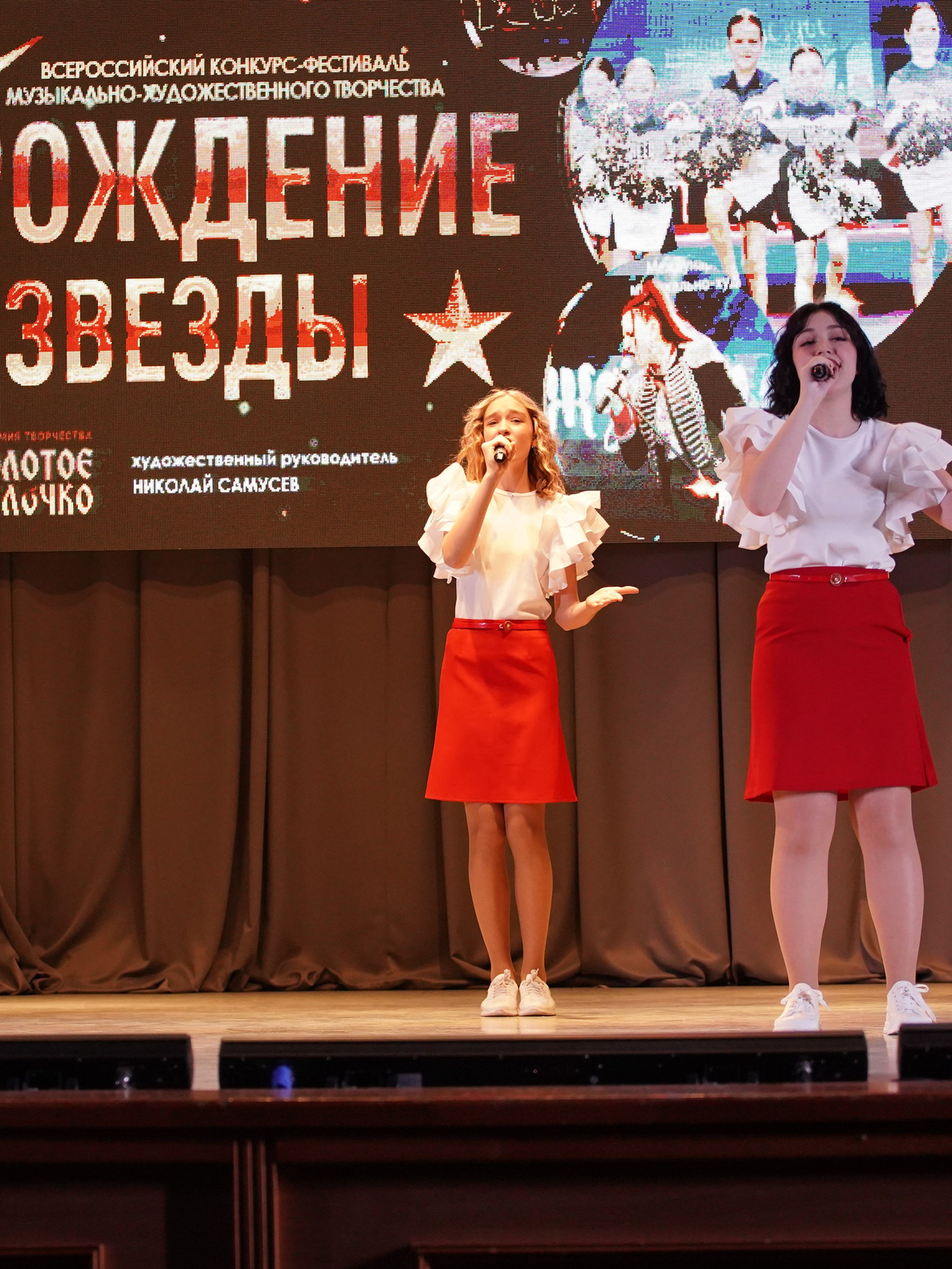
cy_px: 602
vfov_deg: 18.0
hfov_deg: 13.6
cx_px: 439
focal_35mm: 109
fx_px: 3996
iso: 2500
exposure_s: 1/500
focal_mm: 70
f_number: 4
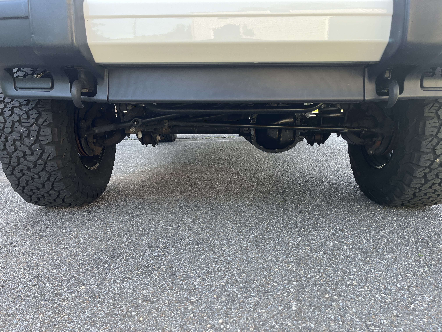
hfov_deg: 67.3
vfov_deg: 53.1
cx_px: 221
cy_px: 166
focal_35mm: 26
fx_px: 332
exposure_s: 1/193
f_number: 1.6
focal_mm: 5.1
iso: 40
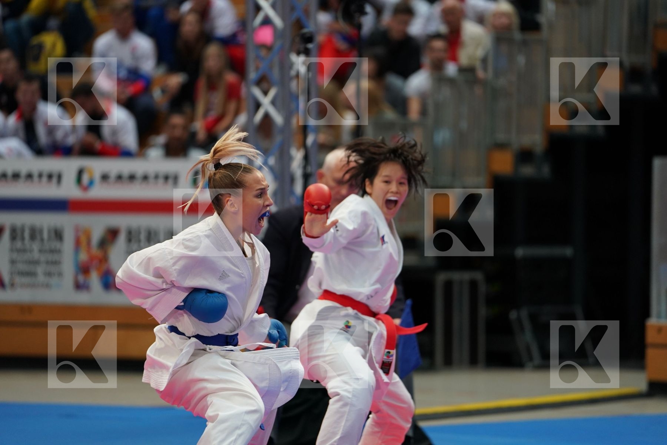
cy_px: 222
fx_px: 3705
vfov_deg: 6.9
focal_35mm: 200
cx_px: 334
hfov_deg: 10.3
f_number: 2.8
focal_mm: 200
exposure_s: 1/1000
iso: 1600
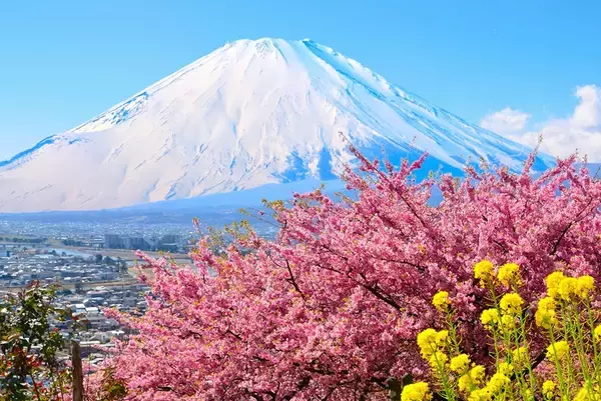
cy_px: 200
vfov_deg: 4.2
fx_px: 5513
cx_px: 300
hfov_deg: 6.2
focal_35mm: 330
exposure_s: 1/640
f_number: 13
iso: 100
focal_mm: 220
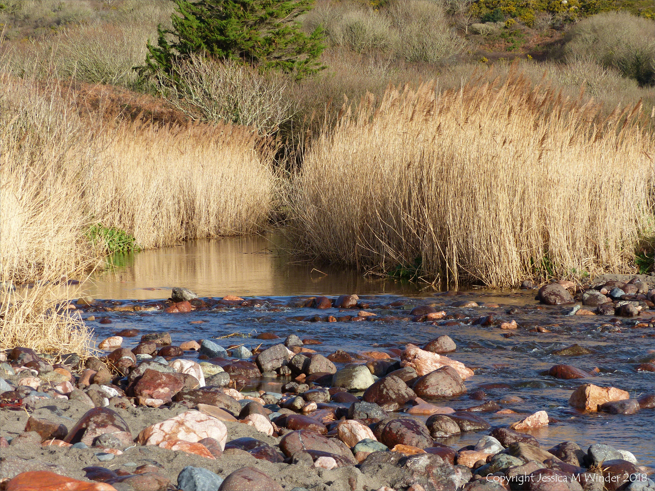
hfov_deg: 20.2
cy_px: 246
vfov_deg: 15.2
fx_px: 1836
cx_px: 328
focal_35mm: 97
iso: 100
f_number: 4
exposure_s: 1/640
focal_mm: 17.4
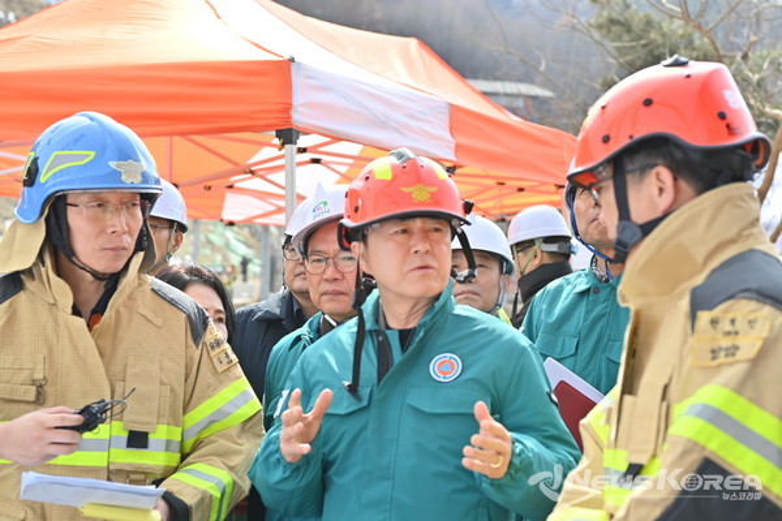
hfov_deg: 28.8
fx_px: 1520
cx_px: 391
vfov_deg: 19.5
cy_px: 260
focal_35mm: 70
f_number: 5
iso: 100
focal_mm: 70
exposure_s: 1/320
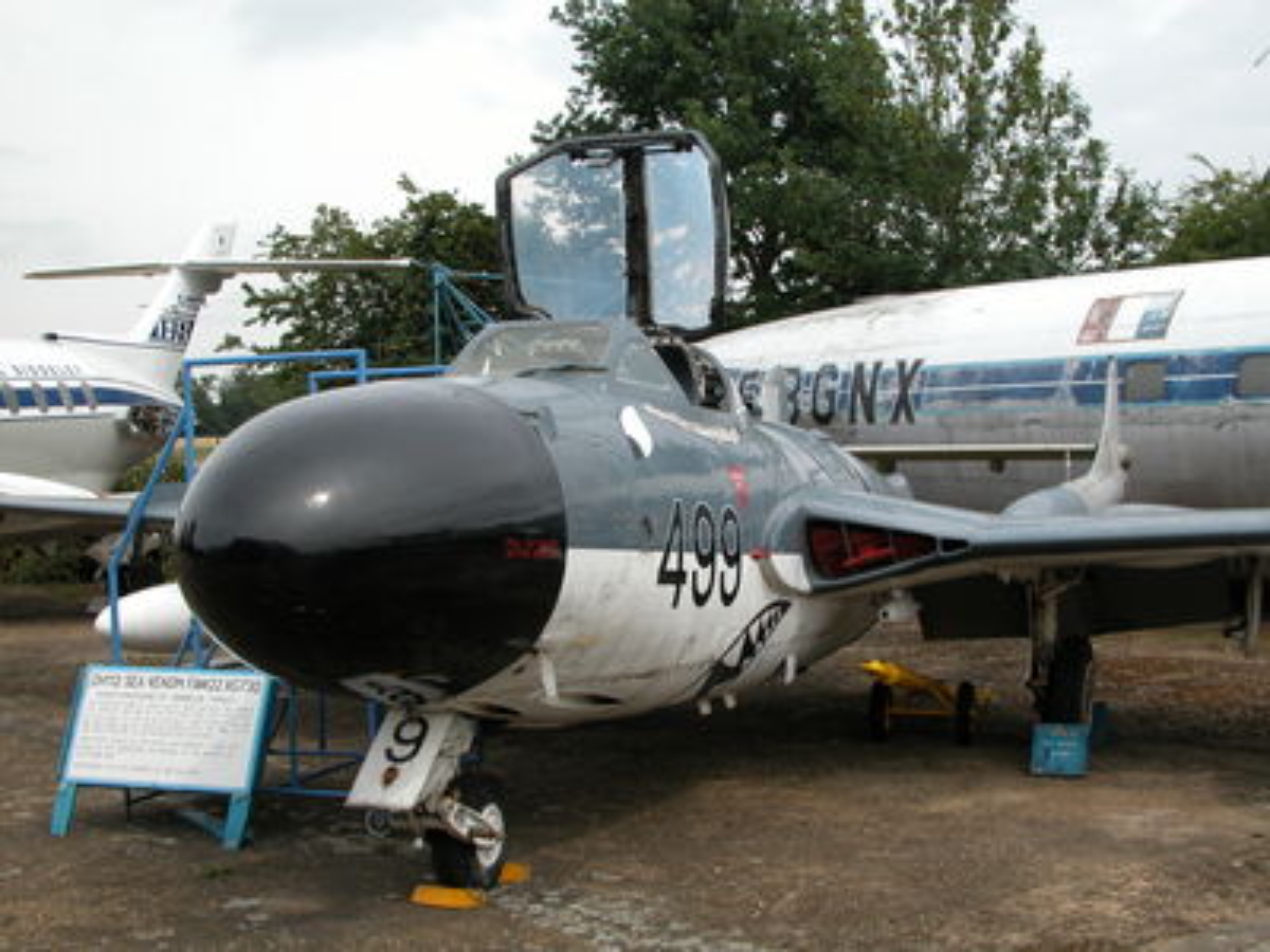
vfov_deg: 31.5
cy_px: 476
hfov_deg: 41.2
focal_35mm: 46
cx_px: 635
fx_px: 1688
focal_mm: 11.6
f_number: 6.7
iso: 100
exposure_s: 1/248
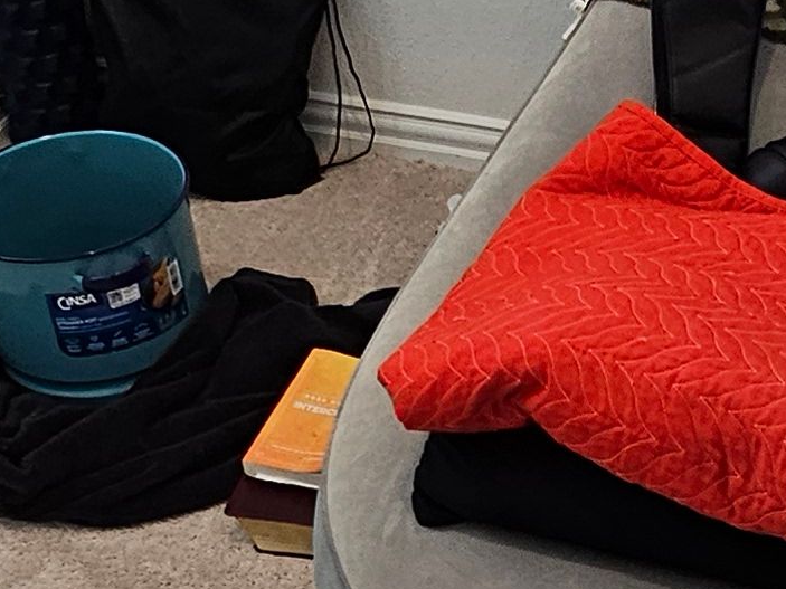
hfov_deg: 26.0
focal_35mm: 74
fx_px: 1680
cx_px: 583
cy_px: 617
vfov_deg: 19.2
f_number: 2.2
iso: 80
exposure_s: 1/60
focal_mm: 2.2
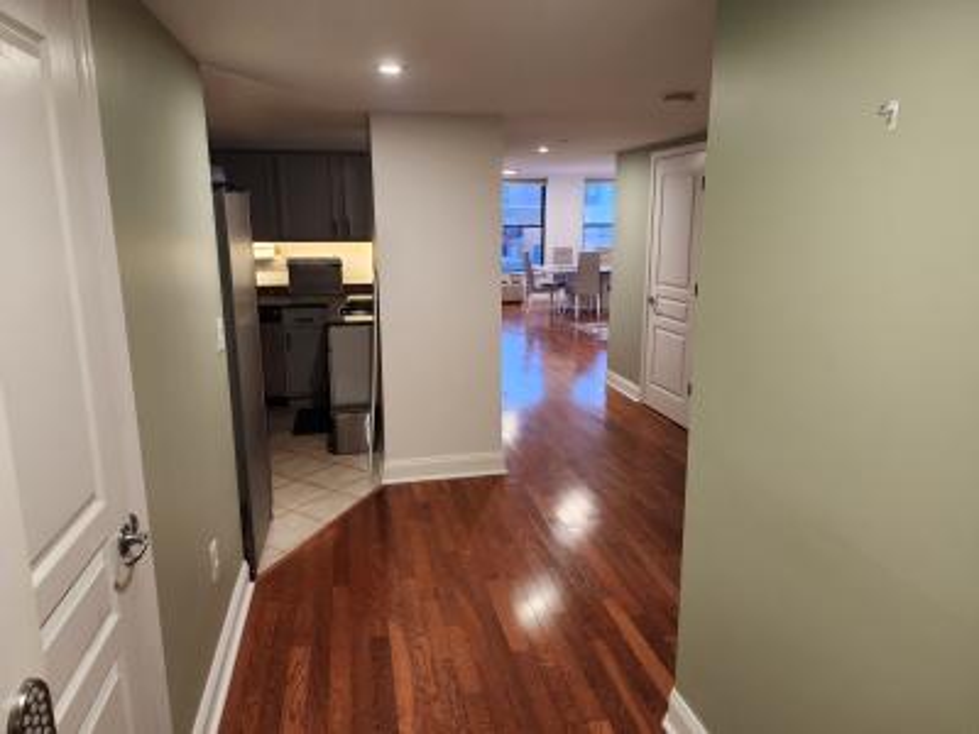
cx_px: 490
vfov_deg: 58.9
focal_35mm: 23
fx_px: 650
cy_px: 367
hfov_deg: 73.9
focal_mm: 6.4
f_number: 1.8
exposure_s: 1/120
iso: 500
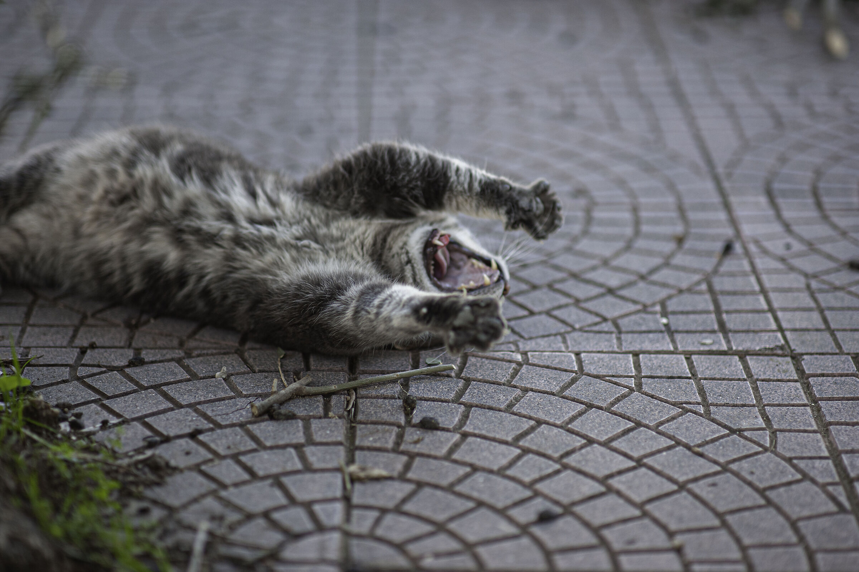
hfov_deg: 23.9
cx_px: 430
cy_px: 286
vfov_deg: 16.1
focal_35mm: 85
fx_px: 2027
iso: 560
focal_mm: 85
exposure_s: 1/640
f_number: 1.4
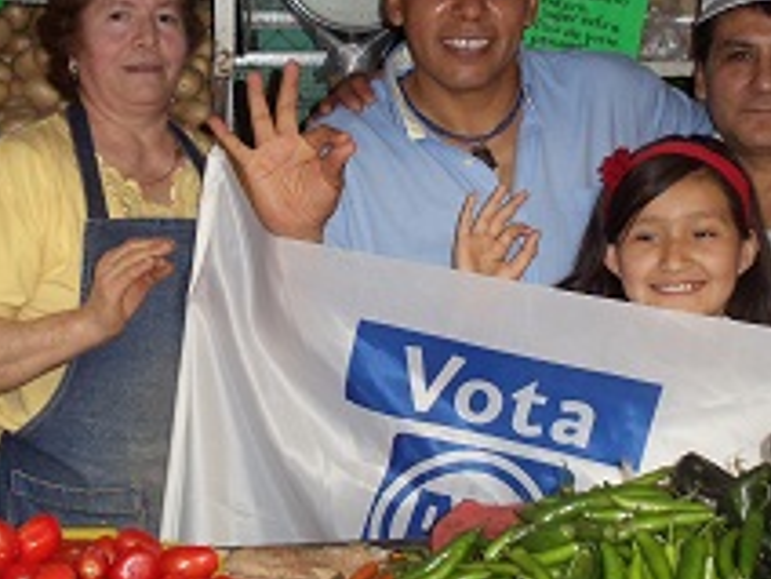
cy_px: 204
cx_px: 305
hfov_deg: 23.5
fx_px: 1849
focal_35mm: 83
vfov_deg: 17.7
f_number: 3.5
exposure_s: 1/30
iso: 100
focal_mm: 6
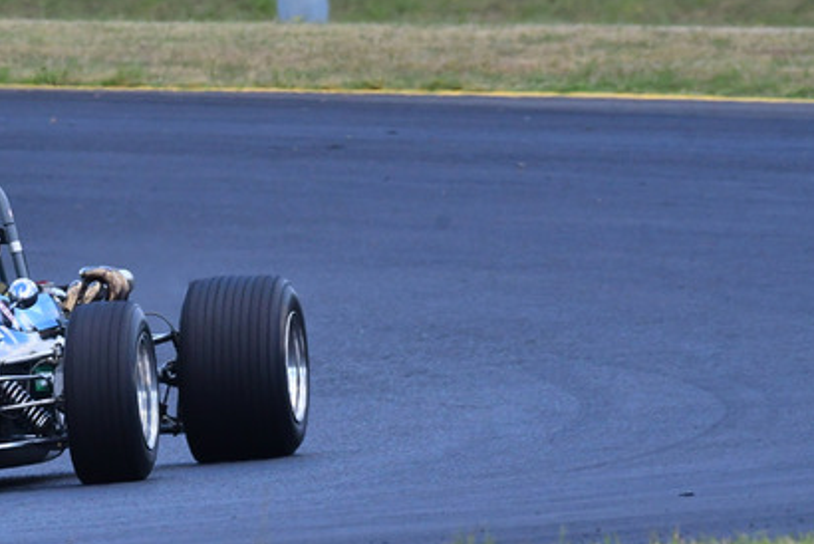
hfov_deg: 1.8
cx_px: 30
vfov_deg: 1.2
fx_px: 25817
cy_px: 252
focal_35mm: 1141
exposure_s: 1/640
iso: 1000
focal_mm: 390
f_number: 11
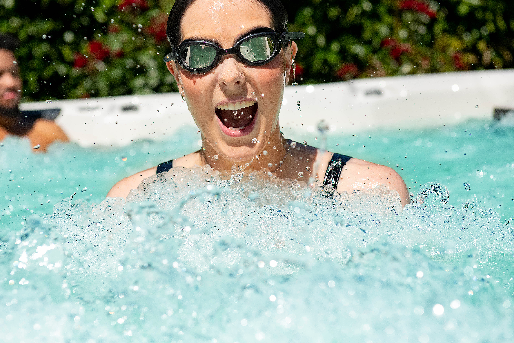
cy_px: 165
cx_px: 239
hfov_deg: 21.0
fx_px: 1385
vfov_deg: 14.1
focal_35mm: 97
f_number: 4.5
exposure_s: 1/8000
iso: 640
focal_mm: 70
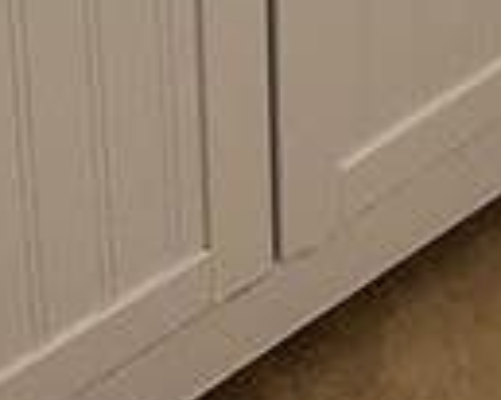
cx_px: 598
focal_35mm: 169
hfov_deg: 11.2
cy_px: -971
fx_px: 2504
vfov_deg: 7.5
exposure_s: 1/60
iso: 40
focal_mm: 3
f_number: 1.8
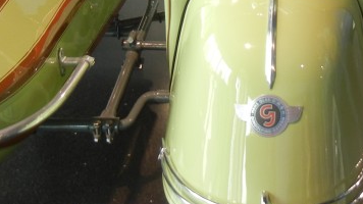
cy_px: -26
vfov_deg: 12.6
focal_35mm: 94
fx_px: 905
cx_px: 260
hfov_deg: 22.5
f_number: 3.5
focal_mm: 5.4
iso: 160
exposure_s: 1/36.5
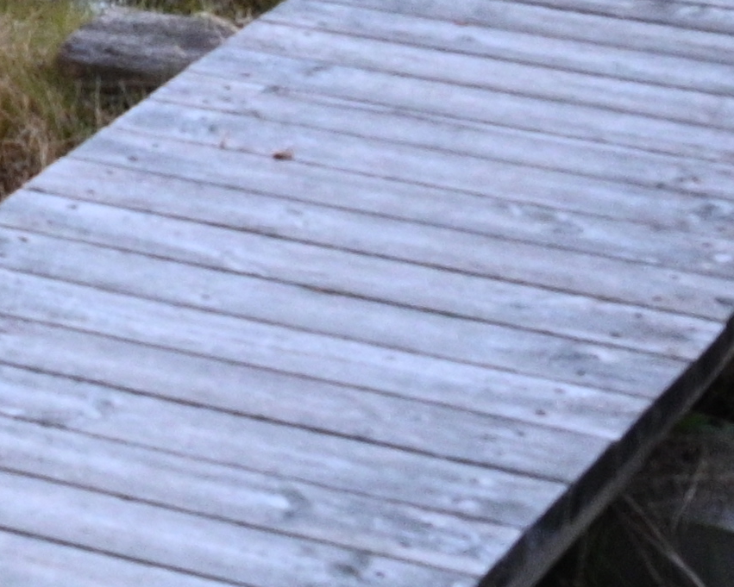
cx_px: -657
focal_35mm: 160
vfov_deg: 9.6
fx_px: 3476
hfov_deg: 11.1
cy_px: -27
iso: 2000
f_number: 4
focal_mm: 24
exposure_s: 1/100
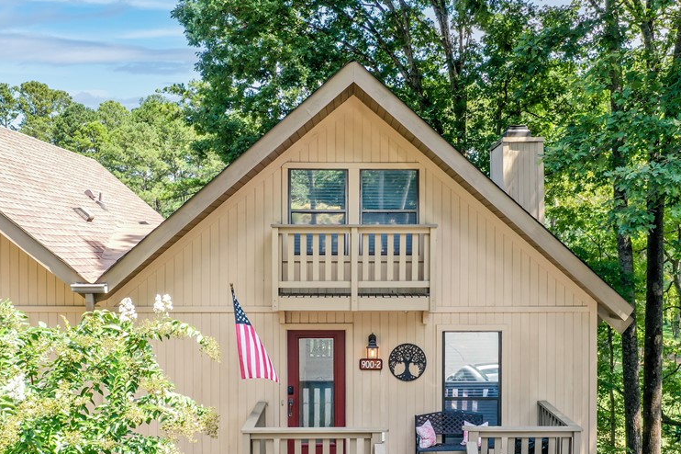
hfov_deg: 47.3
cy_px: 298
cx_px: 393
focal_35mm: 41
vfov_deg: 32.4
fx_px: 775
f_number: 4.5
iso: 100
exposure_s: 1/120
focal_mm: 10.26
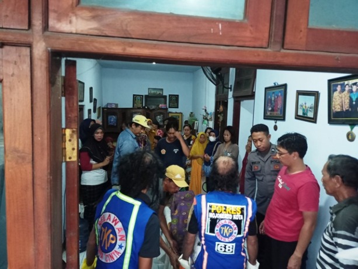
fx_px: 290
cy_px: 134
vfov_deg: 49.8
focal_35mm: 28
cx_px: 179
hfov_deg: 63.4
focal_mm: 4.71
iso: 913
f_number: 1.79
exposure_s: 1/50
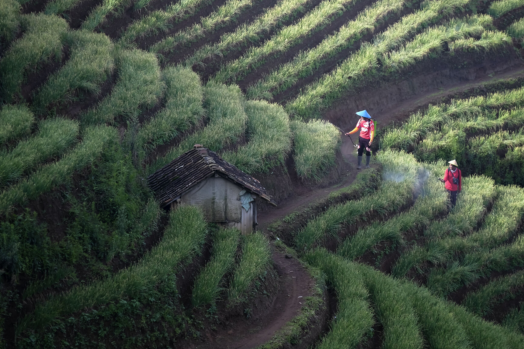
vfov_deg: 5.9
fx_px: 3362
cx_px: 294
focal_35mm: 231
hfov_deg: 8.9
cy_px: 184
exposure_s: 1/400
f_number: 2.8
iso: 100
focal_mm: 110.6
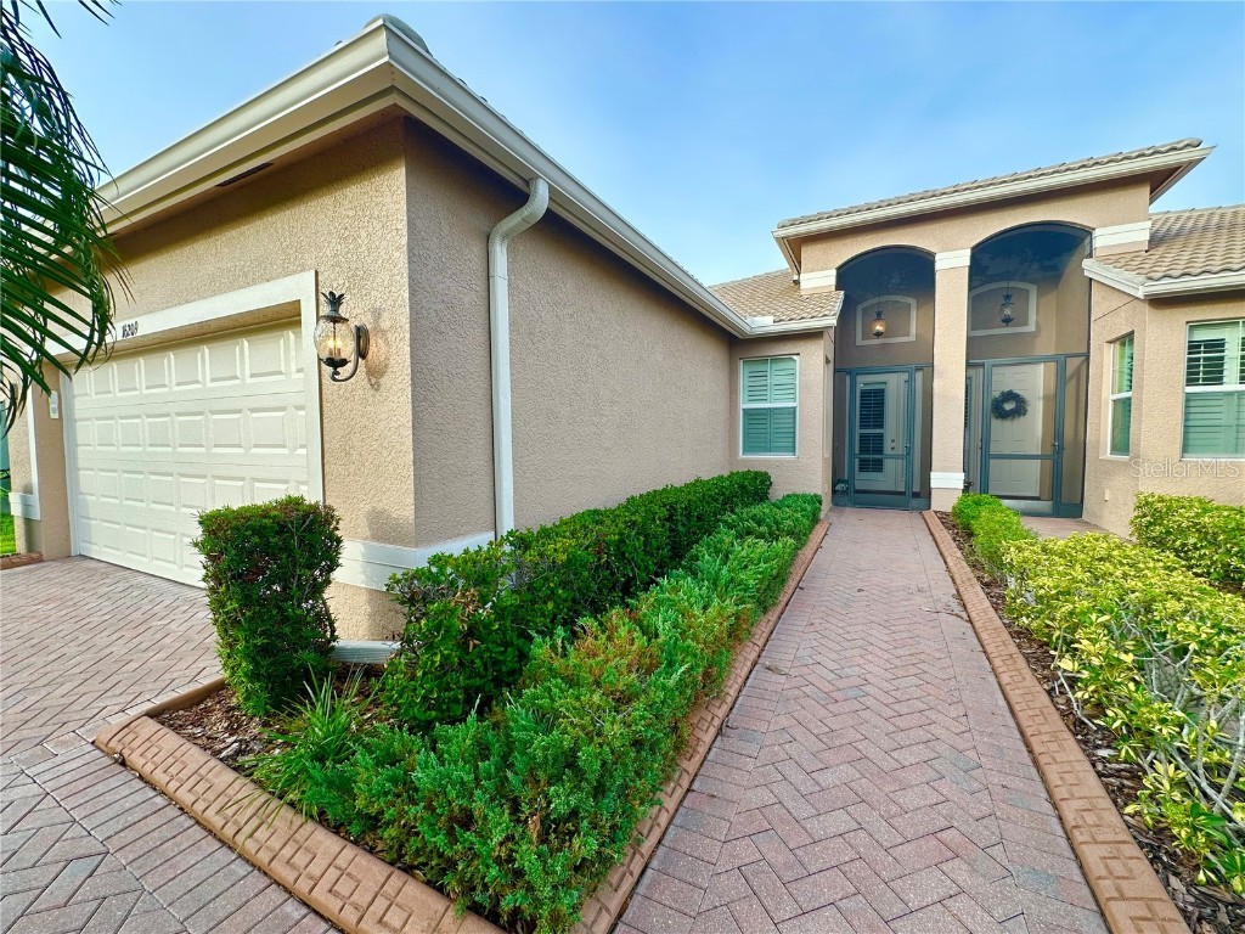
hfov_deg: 102.1
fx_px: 504
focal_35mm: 14
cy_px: 467
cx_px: 622
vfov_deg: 85.7
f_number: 2.2
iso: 40
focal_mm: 2.22
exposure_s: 1/268
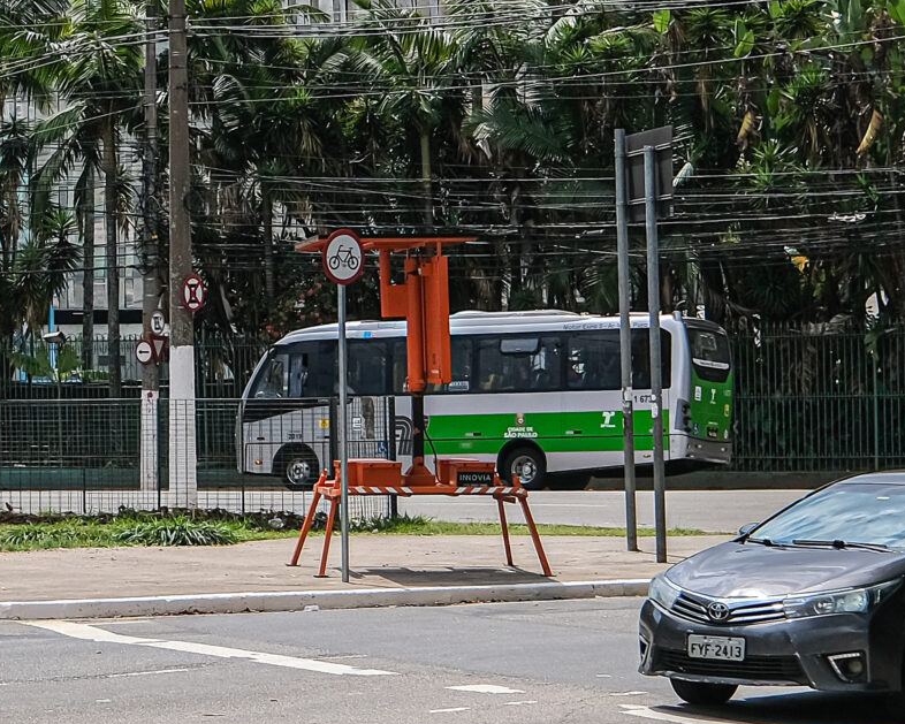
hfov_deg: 17.0
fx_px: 2947
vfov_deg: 13.9
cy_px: 97
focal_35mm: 110
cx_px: -28
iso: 160
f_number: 7.1
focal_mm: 24
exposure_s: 1/550
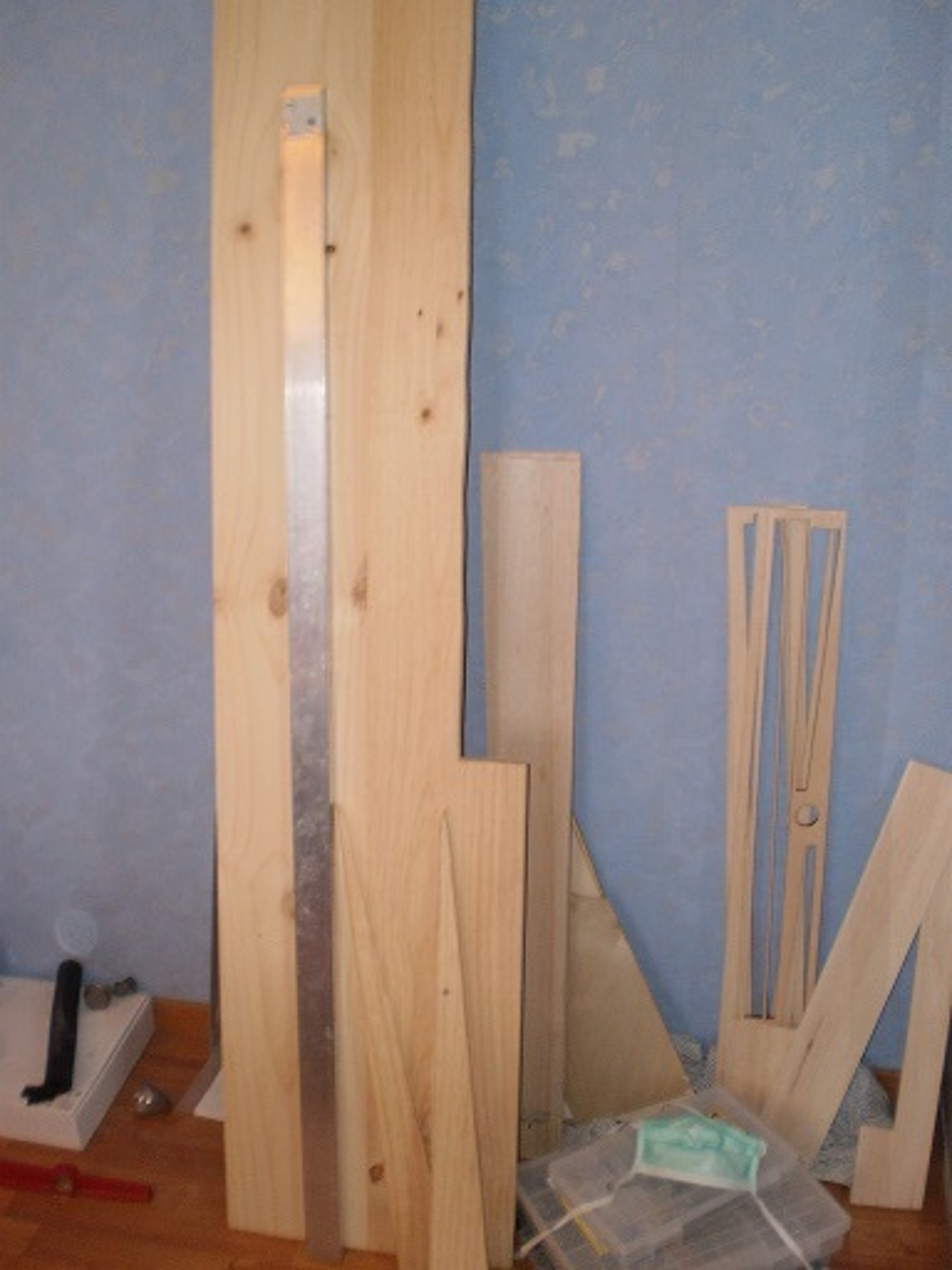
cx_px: 476
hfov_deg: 39.7
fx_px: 1320
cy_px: 635
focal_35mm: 36
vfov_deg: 51.4
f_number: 3.1
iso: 125
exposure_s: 1/30
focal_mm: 6.3
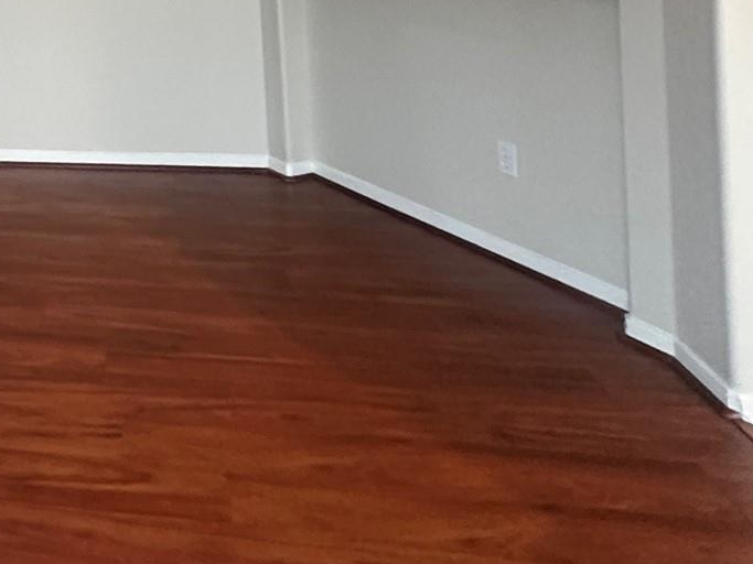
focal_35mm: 42
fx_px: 913
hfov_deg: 37.4
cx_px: -79
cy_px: -115
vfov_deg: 29.5
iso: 400
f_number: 2.2
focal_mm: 2.22
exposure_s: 1/60
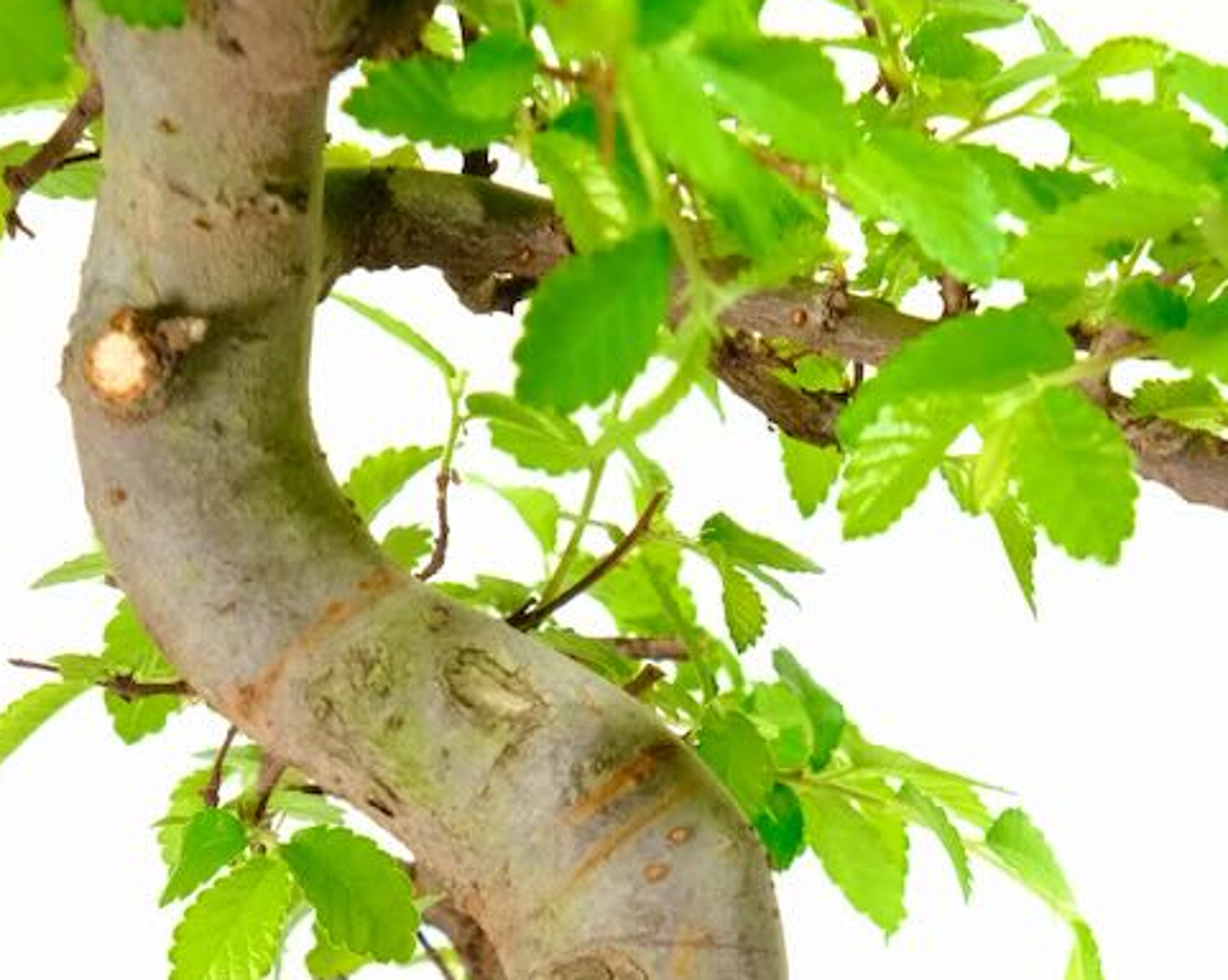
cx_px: 725
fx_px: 10894
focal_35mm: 300
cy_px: 1399
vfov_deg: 5.1
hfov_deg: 6.5
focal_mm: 80
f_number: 8
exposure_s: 1/50
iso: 1600
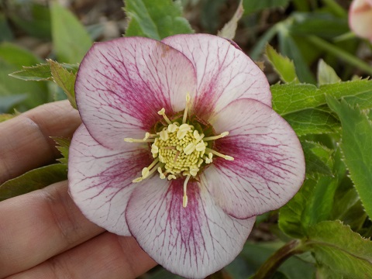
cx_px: 186
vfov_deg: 24.8
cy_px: 140
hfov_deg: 32.7
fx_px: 634
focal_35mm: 59
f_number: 4
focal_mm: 10.5
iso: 80
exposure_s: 1/40
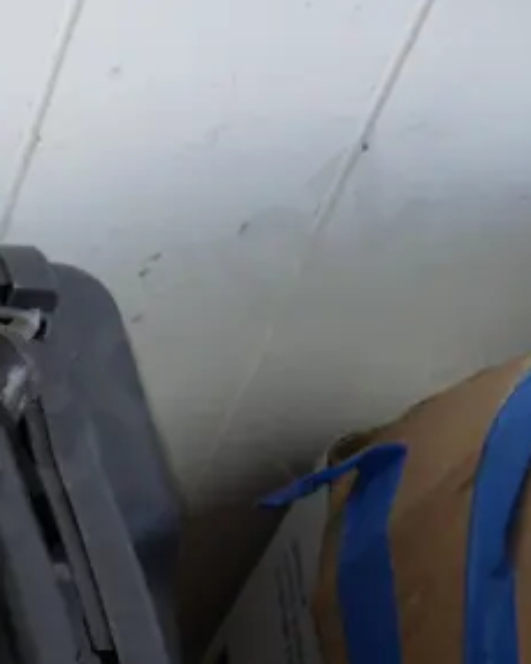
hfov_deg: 12.7
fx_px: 2062
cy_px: 883
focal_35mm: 105
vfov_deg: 17.1
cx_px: -550
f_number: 4
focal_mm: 15
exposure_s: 1/60
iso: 200
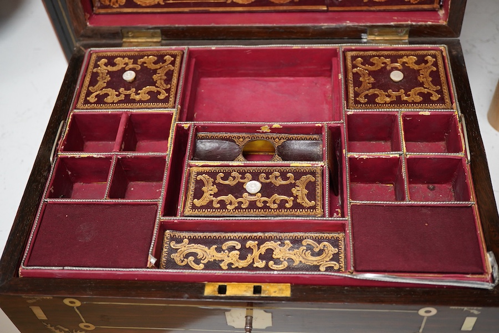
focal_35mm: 45
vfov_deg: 29.9
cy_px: 166
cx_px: 250
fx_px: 624
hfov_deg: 43.6
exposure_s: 1/125
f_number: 7.1
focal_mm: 30
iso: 1250
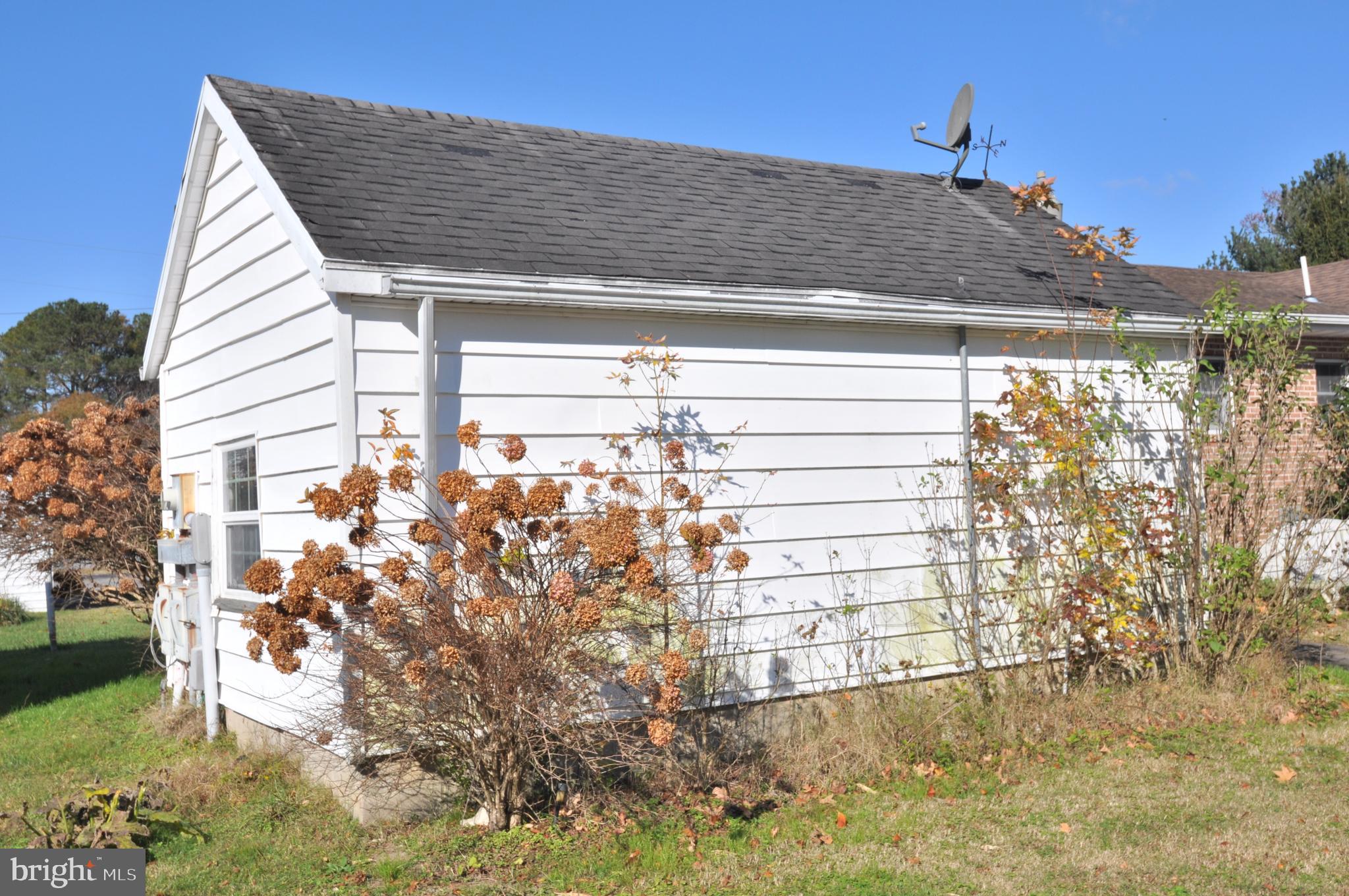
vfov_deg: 36.8
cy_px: 448
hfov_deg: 53.2
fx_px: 1347
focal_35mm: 36
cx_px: 674
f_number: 10
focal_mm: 24
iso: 200
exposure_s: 1/400
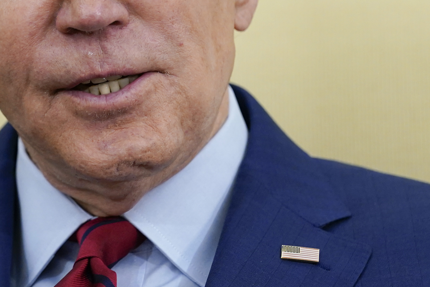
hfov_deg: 4.1
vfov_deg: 2.7
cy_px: 83
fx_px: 6043
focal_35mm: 506
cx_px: -34
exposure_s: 1/250
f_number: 3.5
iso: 2000
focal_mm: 179
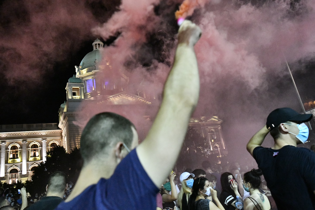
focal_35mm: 27
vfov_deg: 47.9
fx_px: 236
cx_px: 159
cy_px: 102
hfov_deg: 67.4
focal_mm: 24
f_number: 3.5
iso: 12800
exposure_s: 1/320
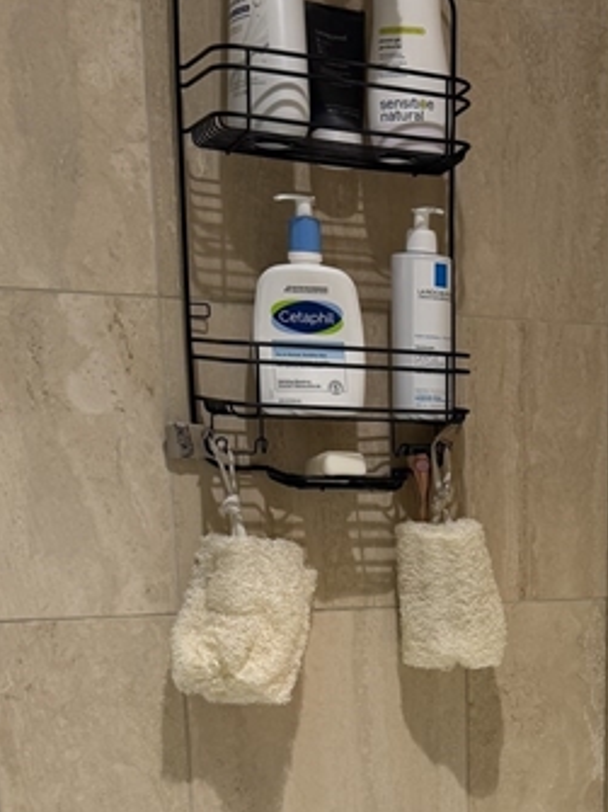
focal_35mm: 55
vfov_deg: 33.2
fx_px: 1289
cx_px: 615
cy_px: 727
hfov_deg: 25.2
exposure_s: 1/60
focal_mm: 6.76
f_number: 1.78
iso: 100
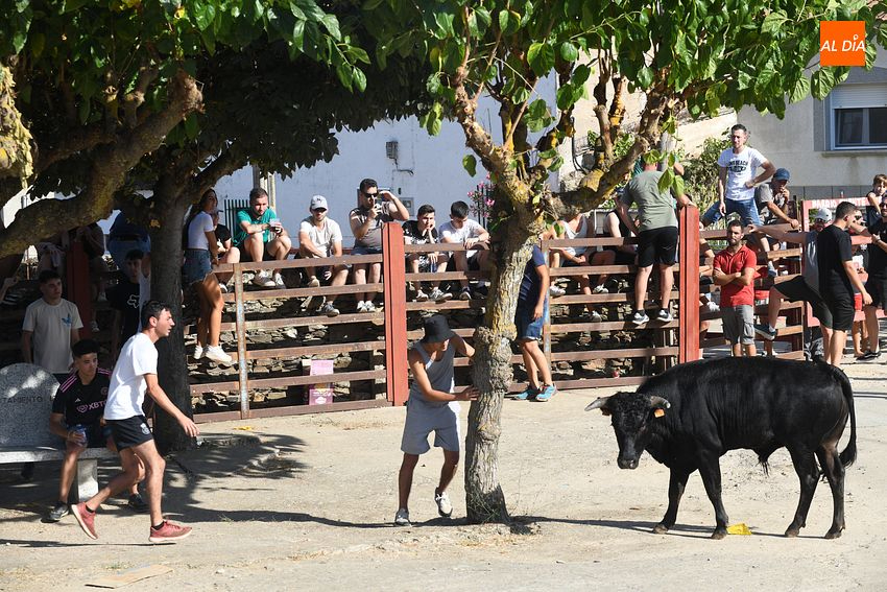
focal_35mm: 105
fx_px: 2587
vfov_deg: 13.0
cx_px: 444
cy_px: 296
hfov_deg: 19.5
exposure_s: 1/320
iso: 200
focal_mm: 105
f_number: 7.1
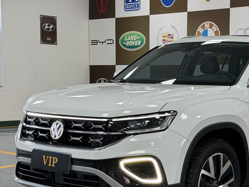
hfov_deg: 24.7
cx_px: 189
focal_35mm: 78
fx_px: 561
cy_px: 122
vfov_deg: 18.9
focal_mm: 6.76
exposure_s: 1/100
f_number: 1.78
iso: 200
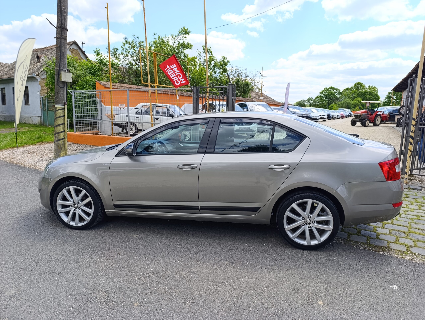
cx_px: 212
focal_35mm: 23
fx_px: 283
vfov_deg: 59.0
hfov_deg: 73.8
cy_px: 160
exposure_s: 1/366
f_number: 1.6
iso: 50
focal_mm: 6.14
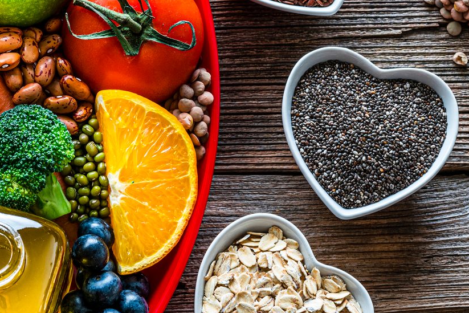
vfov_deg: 13.3
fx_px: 1342
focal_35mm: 103
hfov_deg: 19.8
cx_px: 165
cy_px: 107
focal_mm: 40
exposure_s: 1/100
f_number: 10
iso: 100
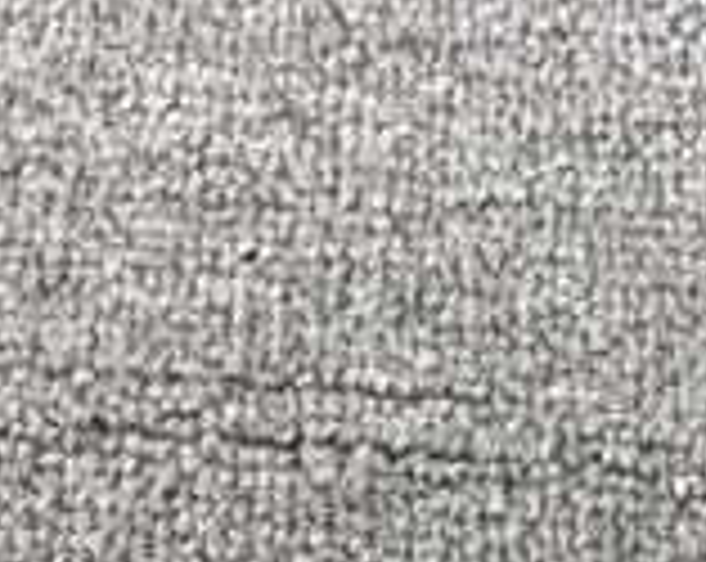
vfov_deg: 8.2
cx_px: 1327
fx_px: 3629
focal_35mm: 174
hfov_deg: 10.4
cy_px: 1293
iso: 25
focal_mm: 3.3
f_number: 2.4
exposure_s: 1/252
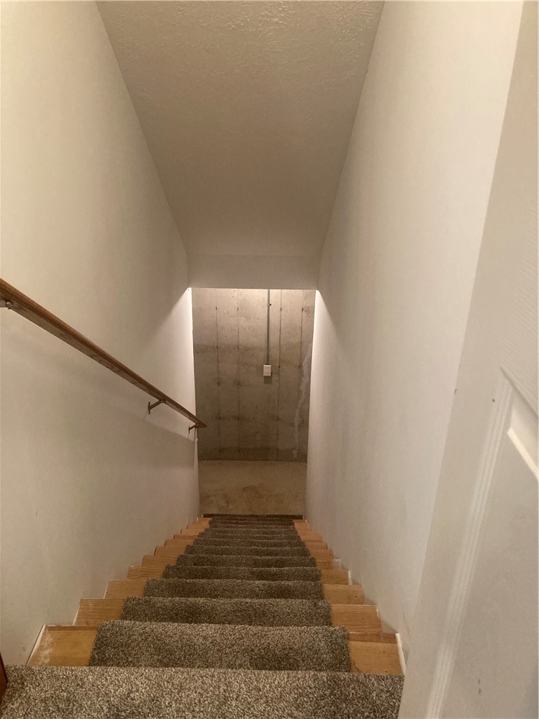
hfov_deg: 49.7
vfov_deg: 63.4
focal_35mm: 28
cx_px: 270
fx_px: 581
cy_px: 360
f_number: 1.8
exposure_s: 1/40
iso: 250
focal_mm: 3.99
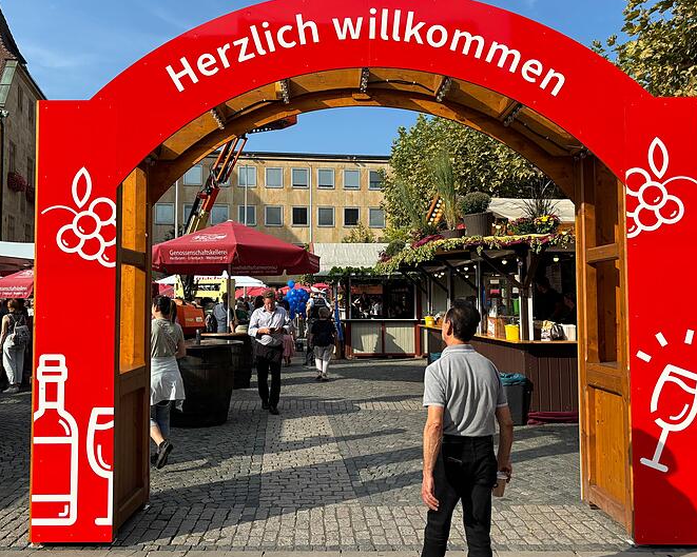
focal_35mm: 32
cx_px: 319
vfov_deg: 45.8
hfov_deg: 55.6
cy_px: 261
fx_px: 660
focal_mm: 5.96
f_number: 1.6
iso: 50
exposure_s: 1/2639
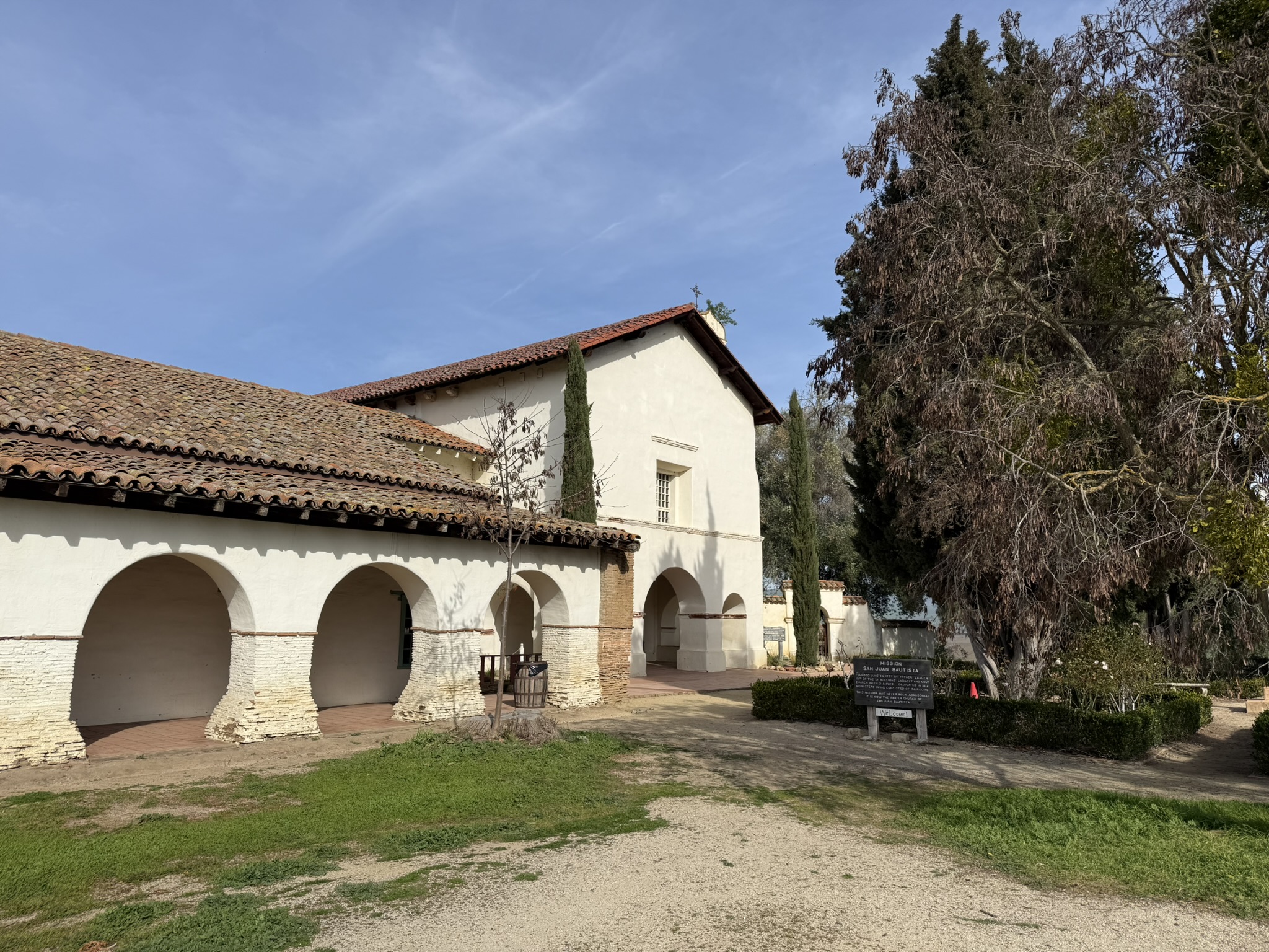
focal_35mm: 24
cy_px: 476
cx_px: 634
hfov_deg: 71.6
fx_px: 880
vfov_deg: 56.8
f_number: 1.78
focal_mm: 6.76
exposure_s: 1/6711
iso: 80
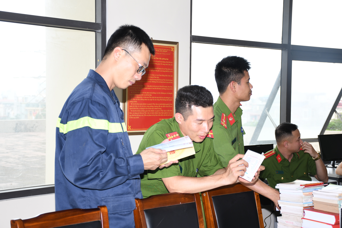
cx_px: 171
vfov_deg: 22.6
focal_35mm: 60
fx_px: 570
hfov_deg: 33.4
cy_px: 114
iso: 400
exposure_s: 1/200
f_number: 4.5
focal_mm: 40
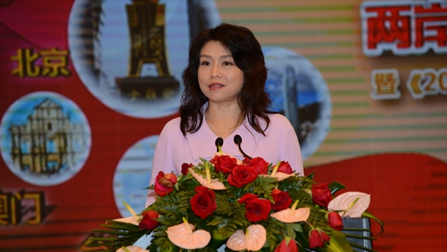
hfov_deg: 12.0
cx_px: 224
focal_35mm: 179
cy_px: 132
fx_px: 2122
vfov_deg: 6.8
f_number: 4.5
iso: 640
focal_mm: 170
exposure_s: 1/200
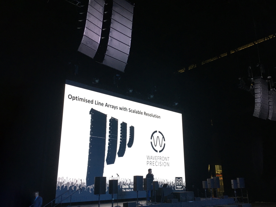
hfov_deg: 61.7
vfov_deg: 48.2
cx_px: 138
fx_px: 231
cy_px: 104
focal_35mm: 29
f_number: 2.2
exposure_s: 1/15
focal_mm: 4.15
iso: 32
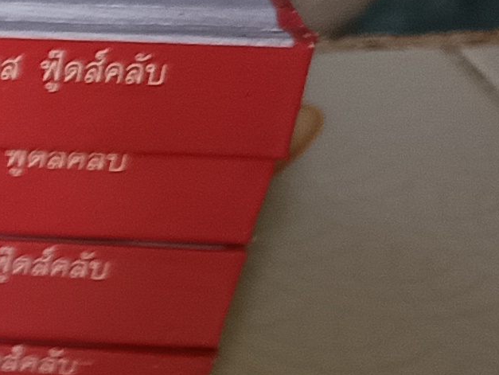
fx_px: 2207
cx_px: -975
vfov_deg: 9.4
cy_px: 578
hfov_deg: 9.9
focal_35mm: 153
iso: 376
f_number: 1.7
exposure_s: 1/50
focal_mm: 5.31
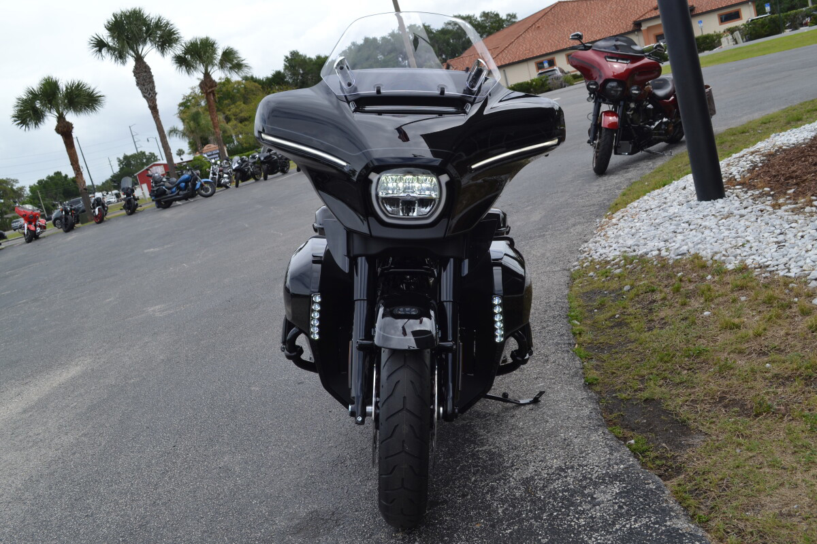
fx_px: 817
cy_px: 272
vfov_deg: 36.9
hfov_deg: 53.1
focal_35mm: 36
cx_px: 408
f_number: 8
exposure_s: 1/250
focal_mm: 24
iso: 100
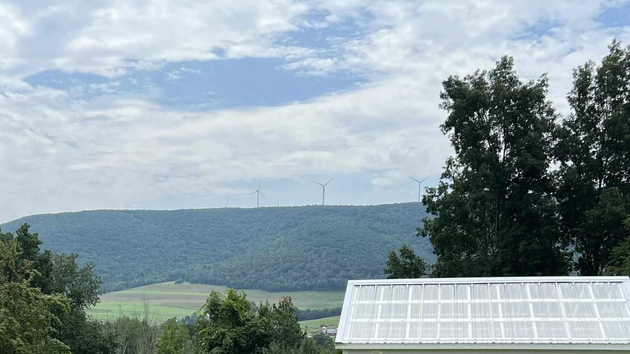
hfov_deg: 40.2
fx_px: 852
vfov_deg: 22.1
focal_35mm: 51
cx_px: 225
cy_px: 399
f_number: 1.5
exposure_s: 1/4630
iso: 50
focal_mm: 5.7
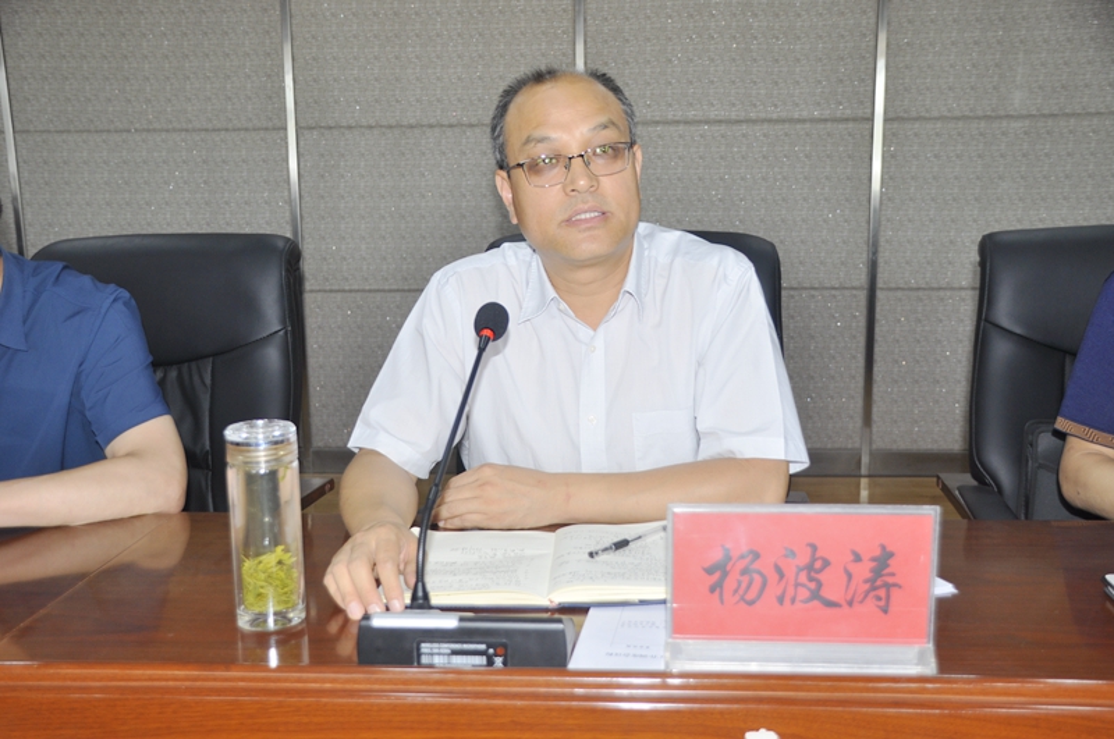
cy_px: 370
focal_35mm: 38
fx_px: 1159
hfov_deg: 51.3
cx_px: 557
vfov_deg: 35.4
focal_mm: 25
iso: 320
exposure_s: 1/60
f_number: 4
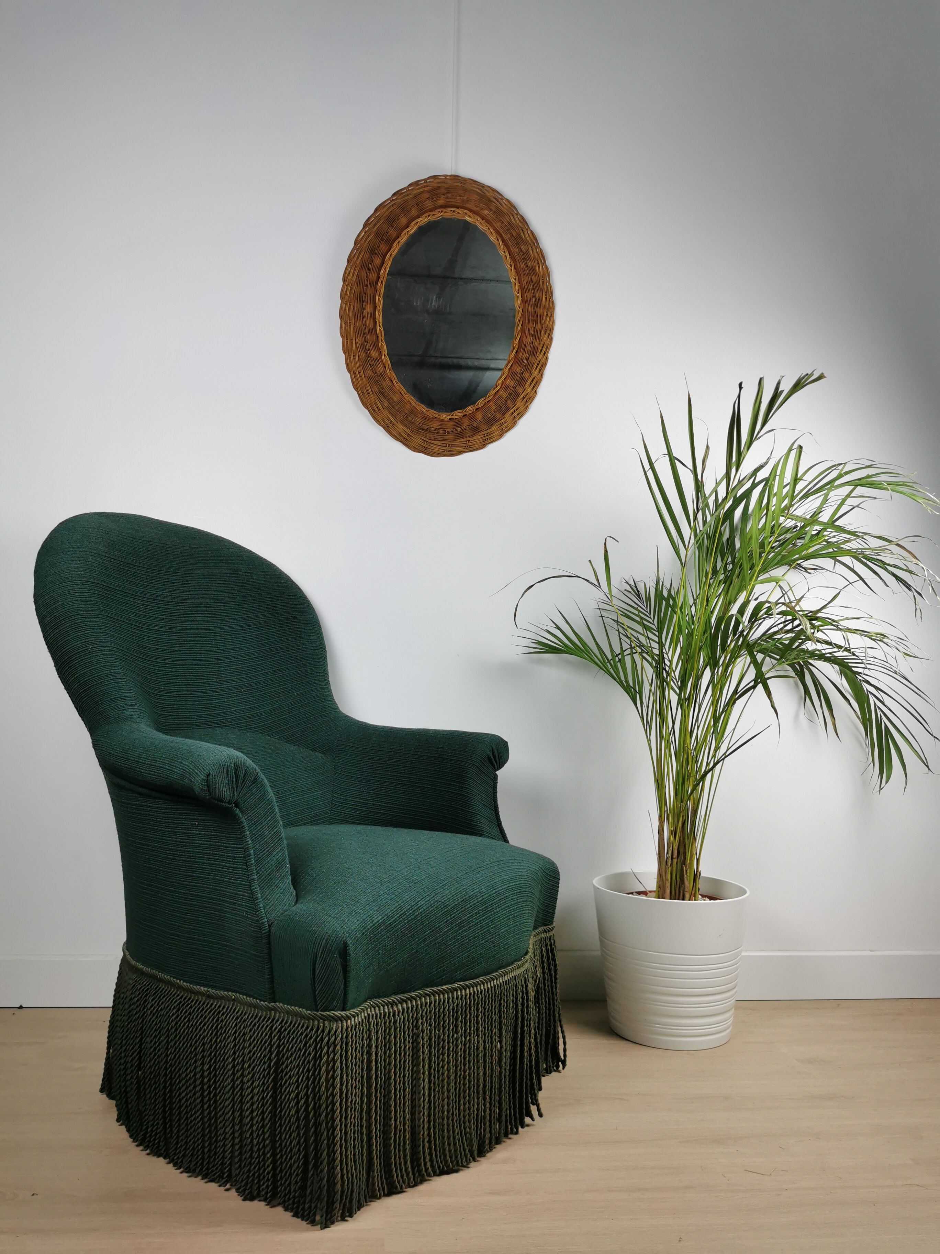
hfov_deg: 51.4
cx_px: 470
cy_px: 627
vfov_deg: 65.3
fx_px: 978
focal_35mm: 27
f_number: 1.6
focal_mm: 5.56
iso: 64
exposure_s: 1/100
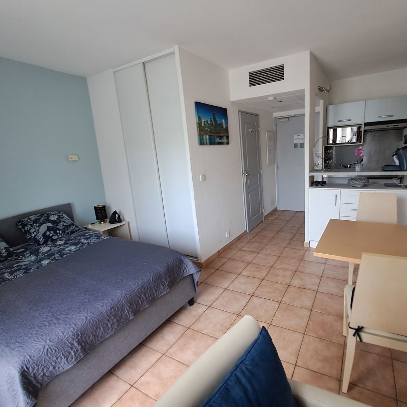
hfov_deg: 86.5
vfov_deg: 87.4
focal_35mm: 16
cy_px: 197
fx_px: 213
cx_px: 241
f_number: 2.2
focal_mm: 1.42
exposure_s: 1/40
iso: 200
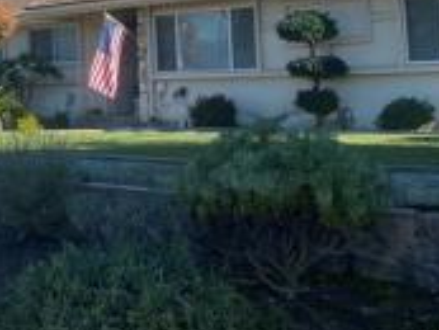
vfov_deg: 23.4
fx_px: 761
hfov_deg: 30.8
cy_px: -3
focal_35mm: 60
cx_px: 46
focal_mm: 4.25
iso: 32
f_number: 1.8
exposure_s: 1/1678
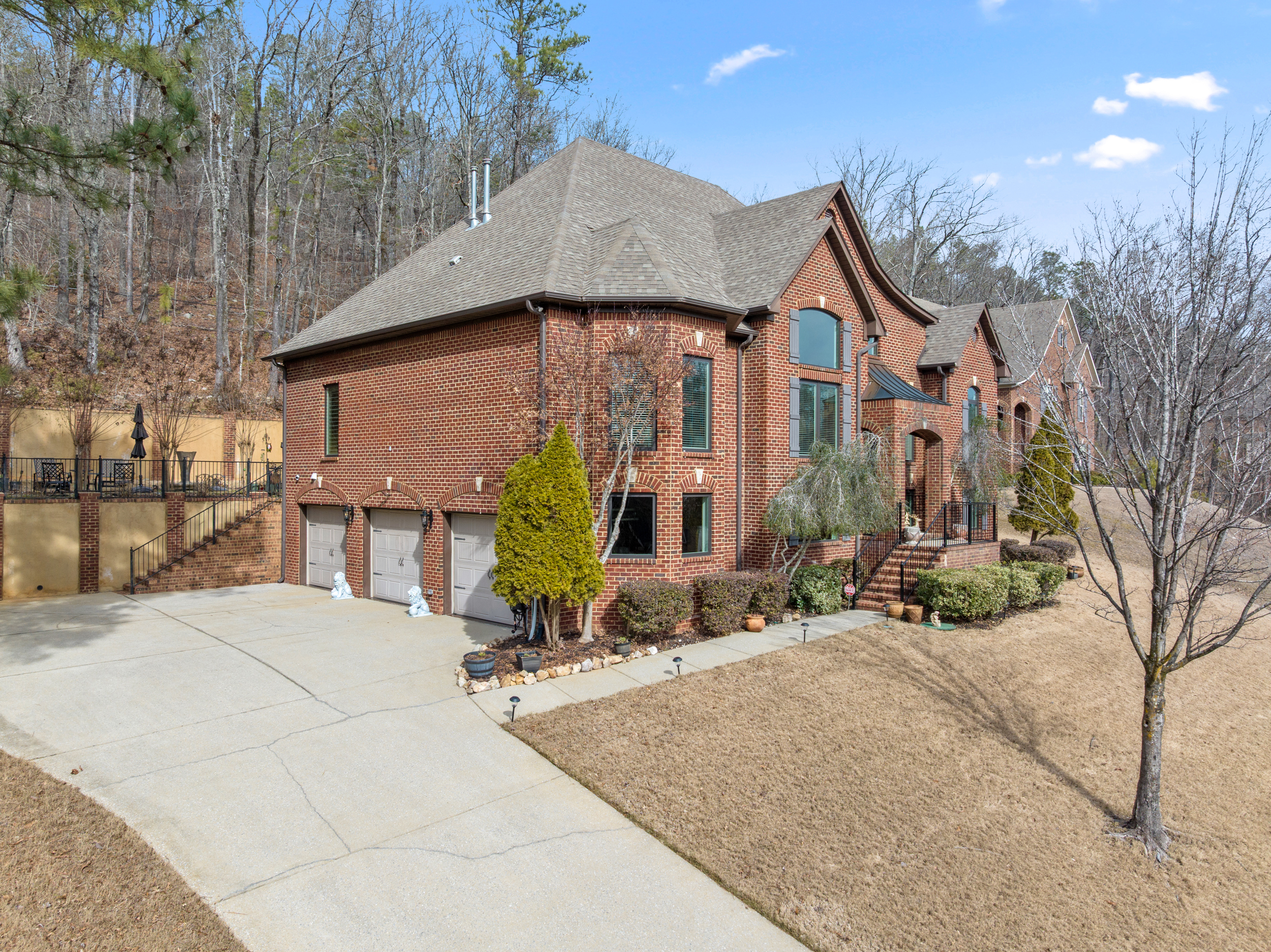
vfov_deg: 56.8
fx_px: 881
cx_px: 636
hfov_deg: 71.6
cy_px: 476
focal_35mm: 24
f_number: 5
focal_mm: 12.29
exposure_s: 1/60
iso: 100
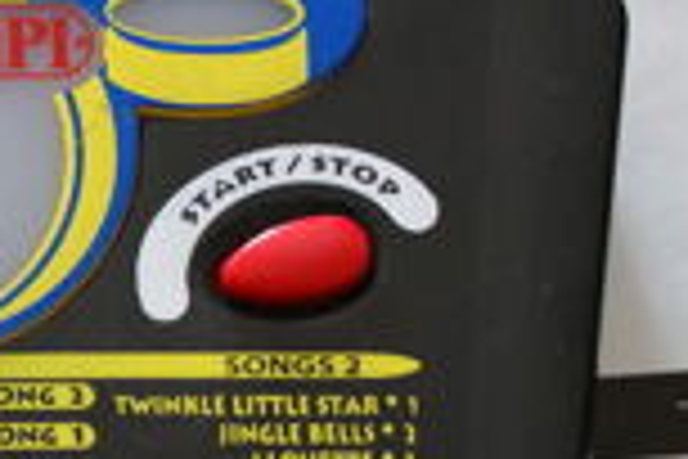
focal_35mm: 212
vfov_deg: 6.5
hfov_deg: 9.6
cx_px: -54
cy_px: 356
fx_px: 4043
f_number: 5.6
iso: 400
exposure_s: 1/50
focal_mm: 45
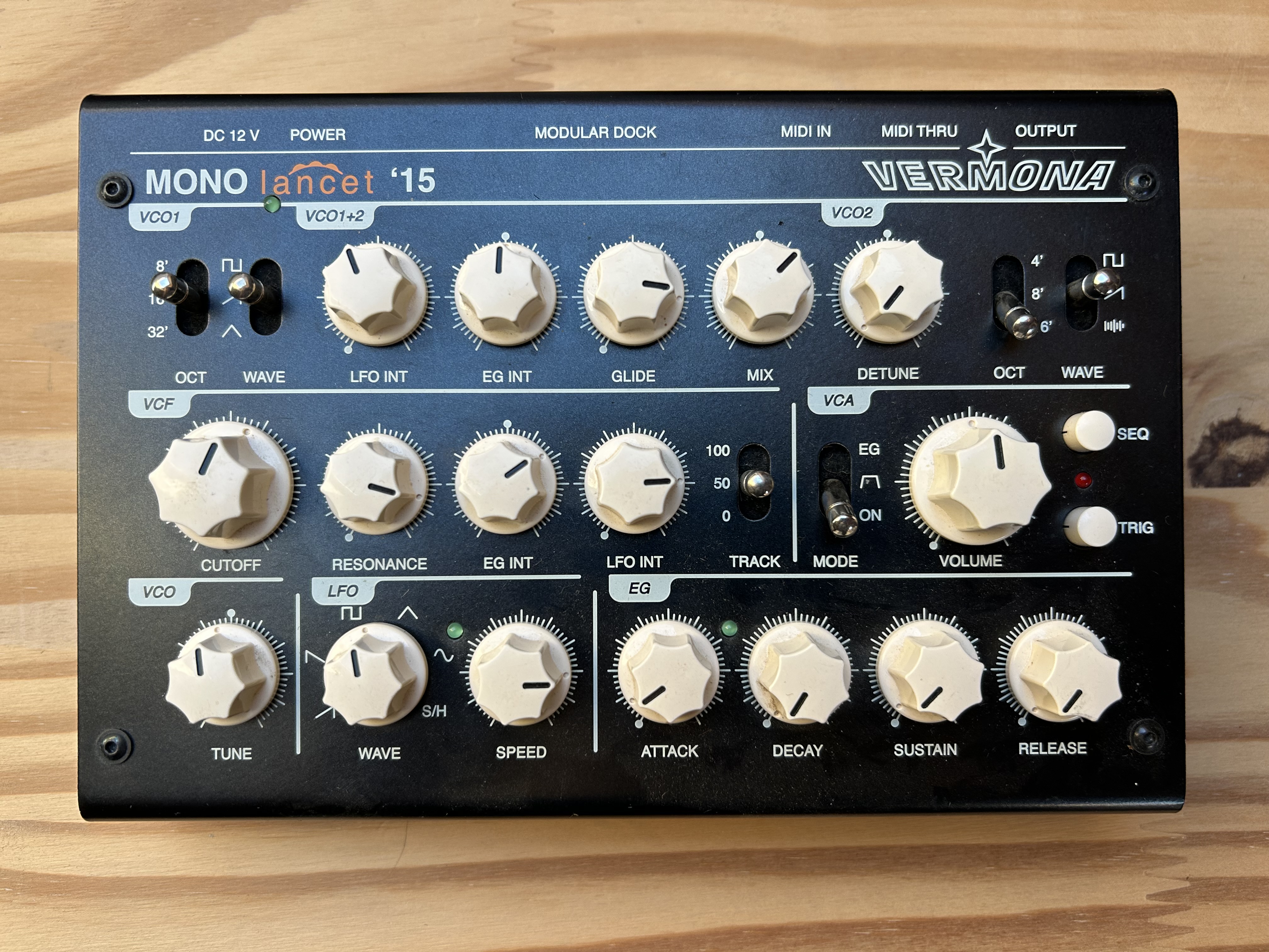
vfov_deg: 53.1
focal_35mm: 26
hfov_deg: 67.3
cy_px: 476
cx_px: 634
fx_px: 953
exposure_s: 1/121
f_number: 1.5
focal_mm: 5.7
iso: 50
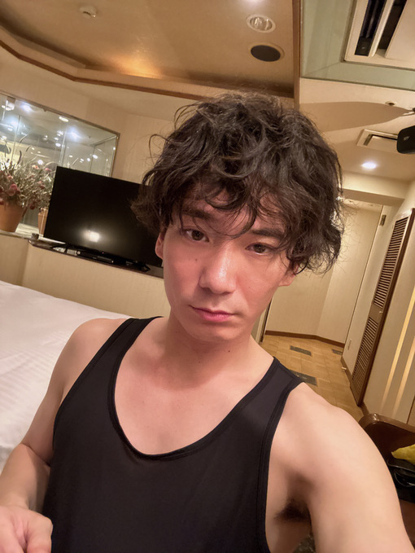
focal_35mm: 23
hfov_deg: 58.9
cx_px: 208
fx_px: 367
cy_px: 276
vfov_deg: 73.9
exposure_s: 1/30
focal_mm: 2.69
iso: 500
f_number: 1.9
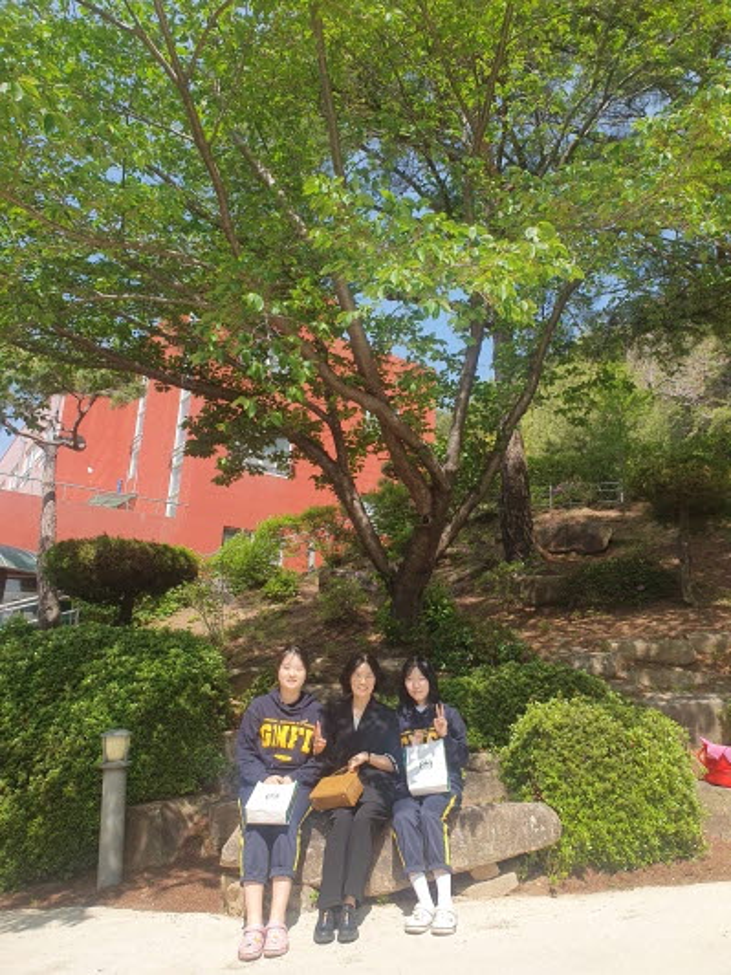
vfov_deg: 67.3
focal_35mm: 26
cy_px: 488
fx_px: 732
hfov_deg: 53.1
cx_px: 366
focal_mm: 4.32
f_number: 2.4
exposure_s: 1/1188
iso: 50
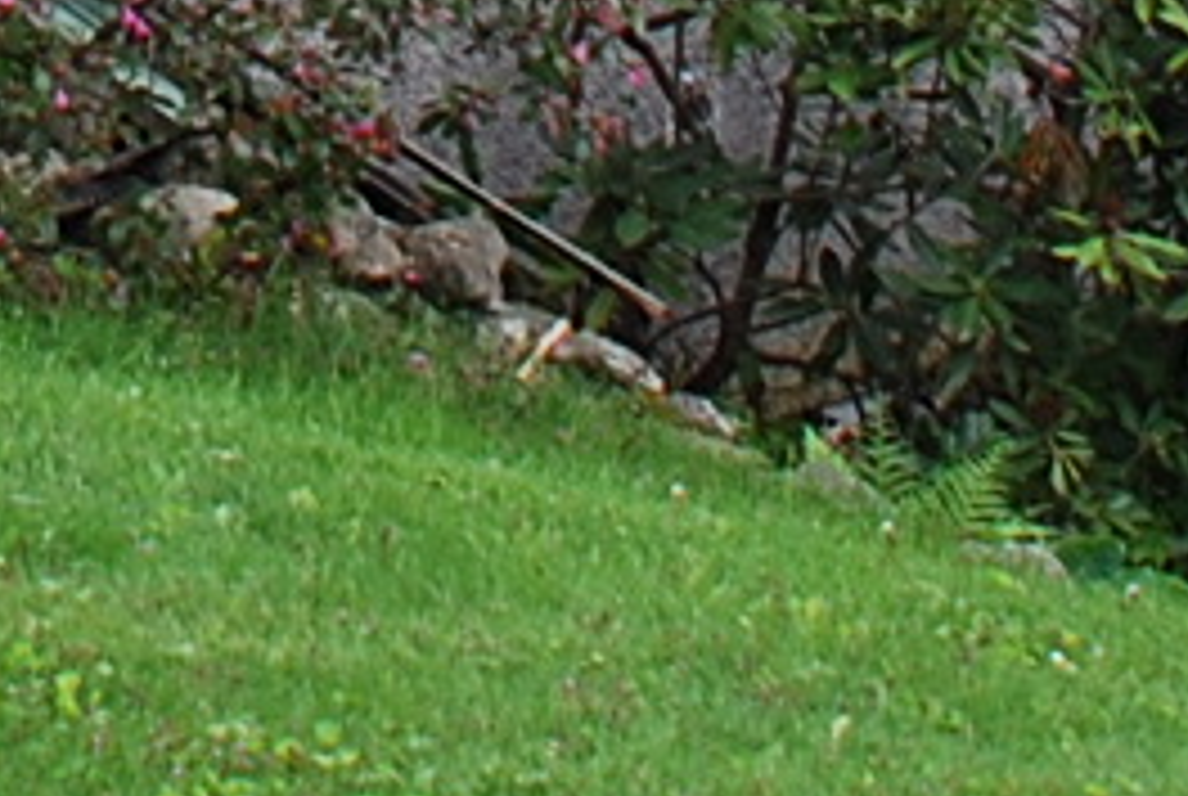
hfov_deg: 8.3
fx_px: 7999
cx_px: -500
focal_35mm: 242
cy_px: -2064
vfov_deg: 5.2
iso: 110
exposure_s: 1/125
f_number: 5.6
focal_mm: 22
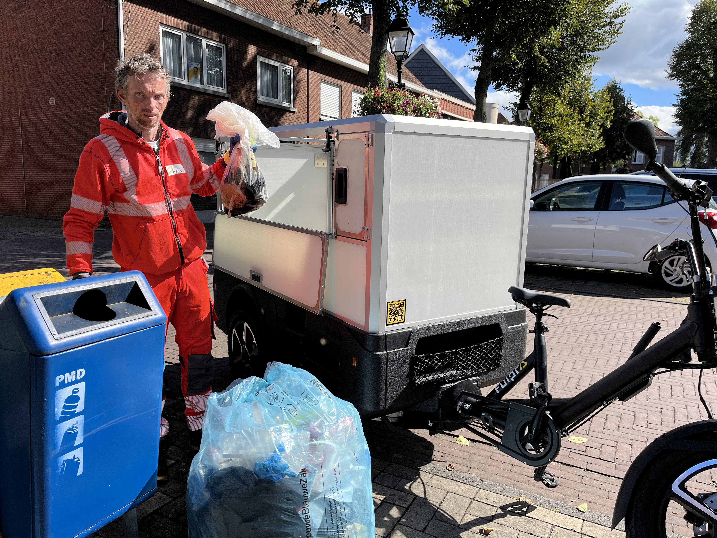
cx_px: 358
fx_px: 539
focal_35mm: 26
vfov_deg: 53.1
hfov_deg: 67.3
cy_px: 269
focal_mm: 5.1
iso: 50
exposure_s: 1/2222
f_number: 1.6
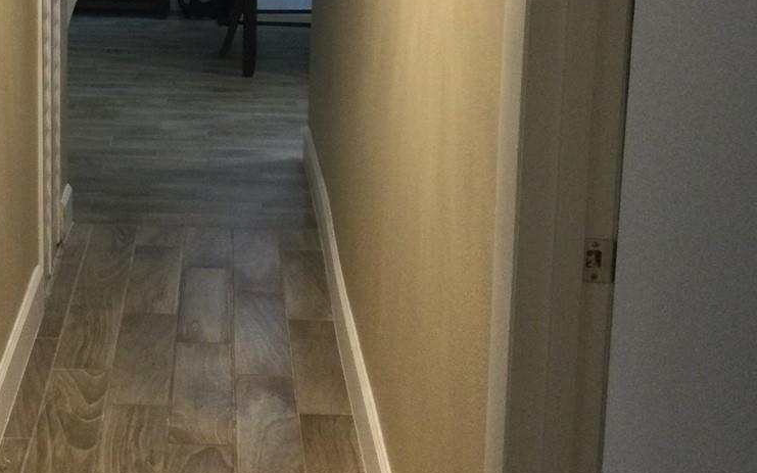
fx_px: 1465
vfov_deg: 18.0
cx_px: 169
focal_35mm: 71
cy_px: 30
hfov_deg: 28.5
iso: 100
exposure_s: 1/30
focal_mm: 3.3
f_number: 2.4
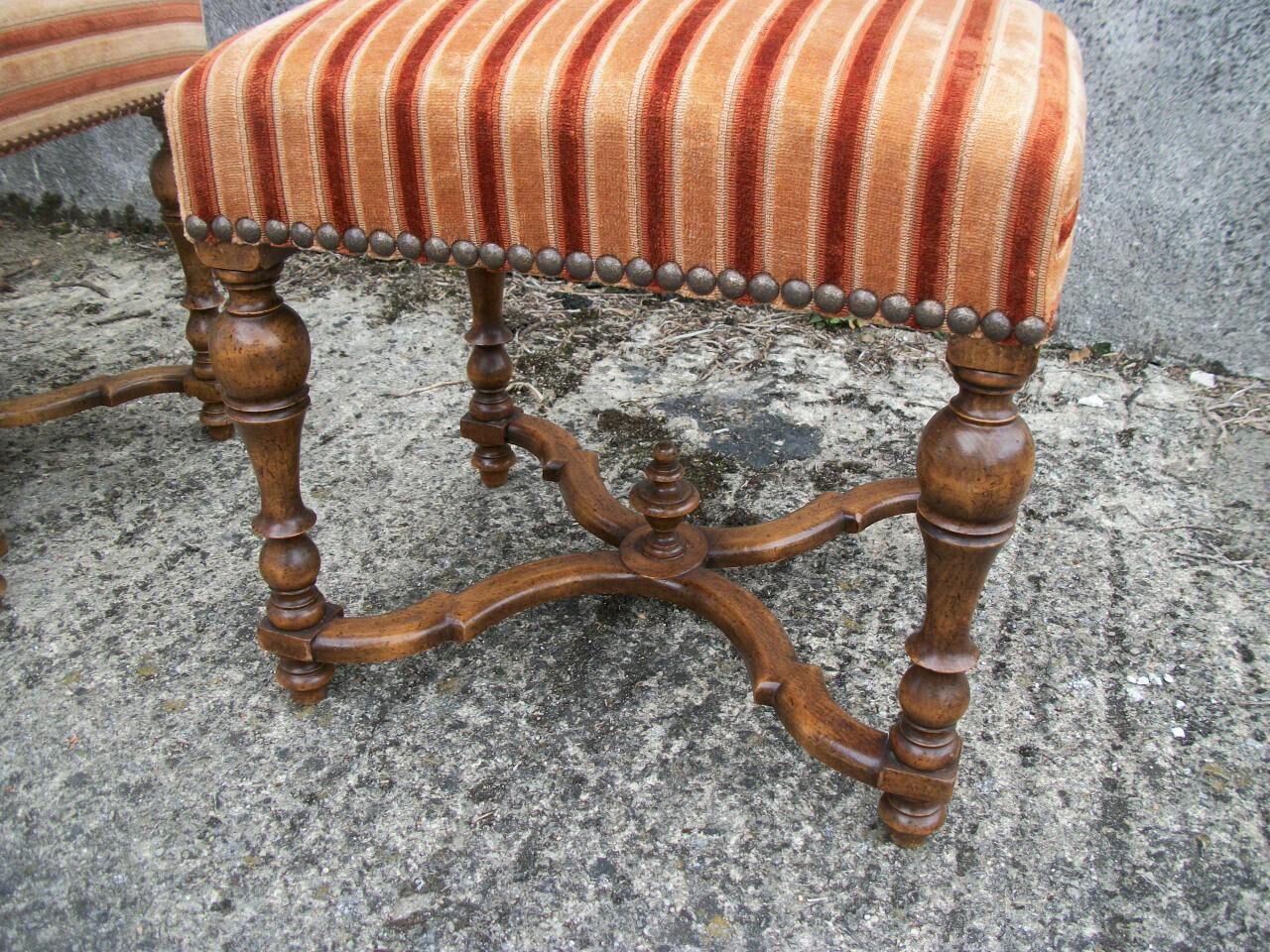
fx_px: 1174
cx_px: 635
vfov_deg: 44.2
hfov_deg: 56.8
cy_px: 476
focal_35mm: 32
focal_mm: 5.7
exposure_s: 1/200
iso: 80
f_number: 2.9
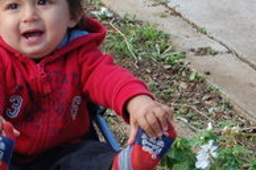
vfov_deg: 5.0
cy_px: 26
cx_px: 15
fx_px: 1930
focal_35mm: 272
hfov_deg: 7.6
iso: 200
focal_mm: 55
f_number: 5.6
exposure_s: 1/125
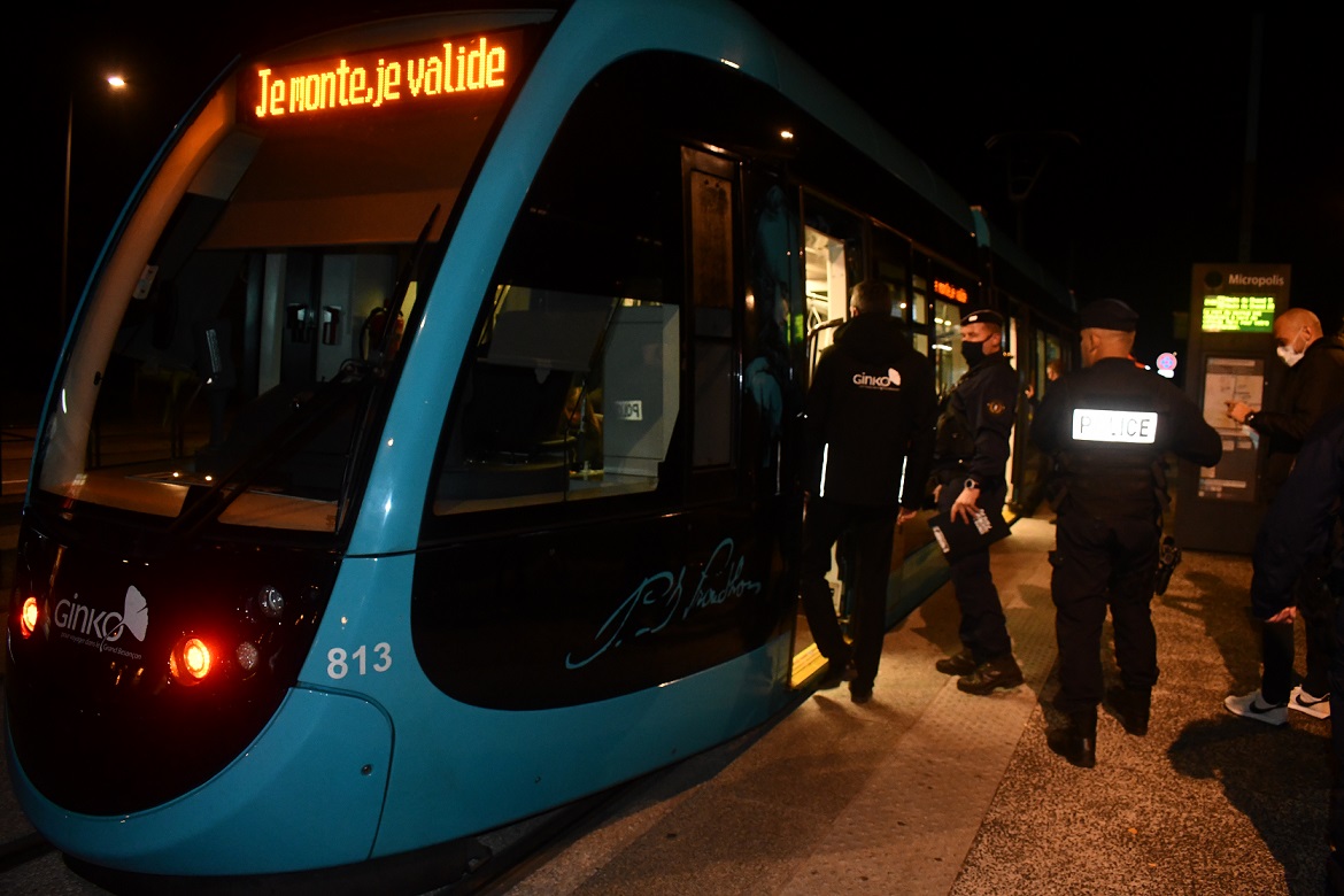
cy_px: 448
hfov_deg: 67.4
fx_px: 1008
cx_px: 672
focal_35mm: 27
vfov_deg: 47.9
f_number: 6.3
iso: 2500
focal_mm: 18
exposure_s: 1/60
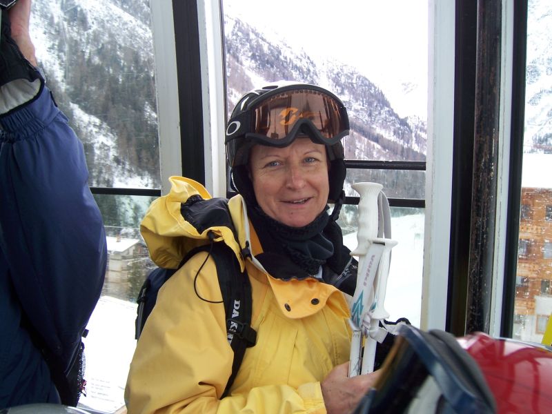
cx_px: 276
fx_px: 574
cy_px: 207
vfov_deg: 39.7
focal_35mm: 36
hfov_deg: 51.4
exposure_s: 1/100
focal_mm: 6.2
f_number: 2.8
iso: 80
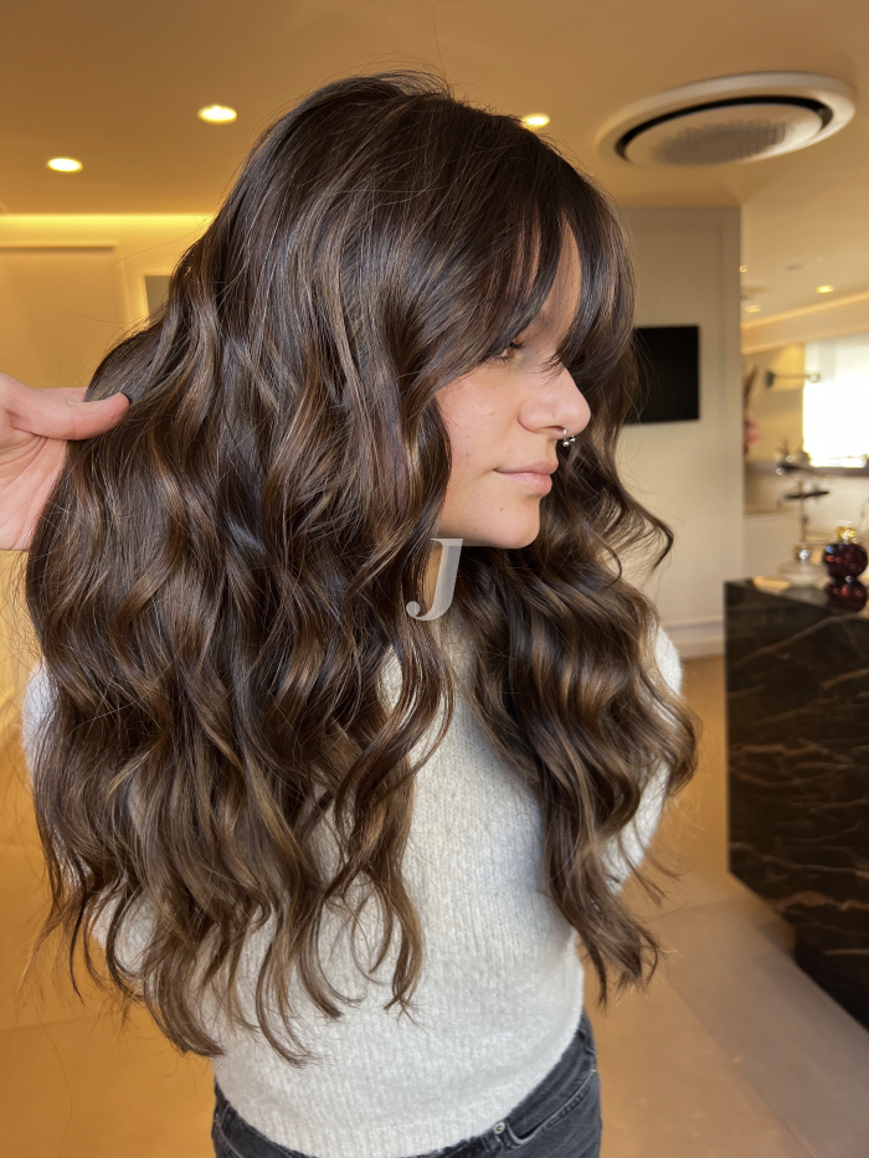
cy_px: 579
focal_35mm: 26
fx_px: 870
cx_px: 434
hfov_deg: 53.1
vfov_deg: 67.3
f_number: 1.5
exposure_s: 1/100
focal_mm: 5.7
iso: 80
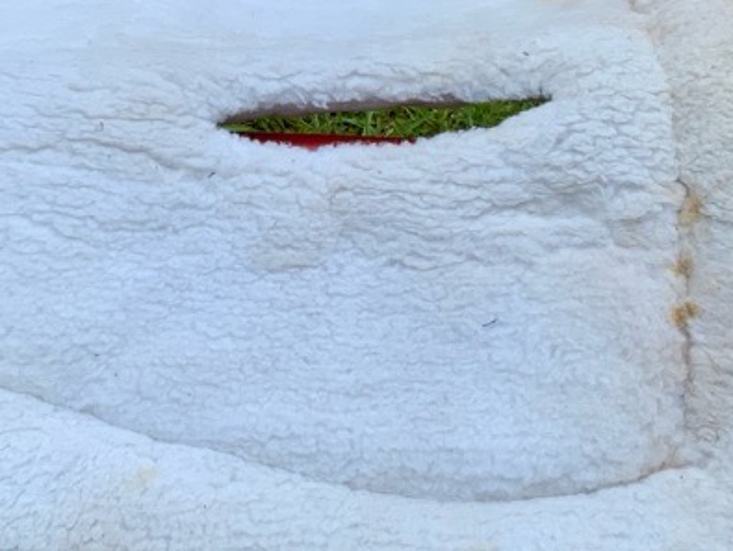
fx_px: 1399
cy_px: 164
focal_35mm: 66
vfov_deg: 22.2
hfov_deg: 29.3
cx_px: 297
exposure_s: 1/1098
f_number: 1.8
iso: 16
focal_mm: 3
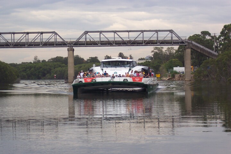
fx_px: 731
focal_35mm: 114
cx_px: 116
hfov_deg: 17.9
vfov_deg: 12.0
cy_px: 77
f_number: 4.8
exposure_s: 1/500
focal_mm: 24
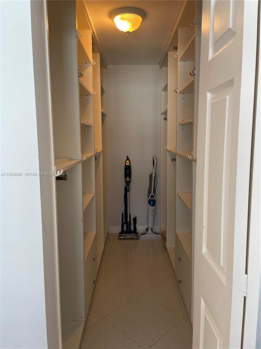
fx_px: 261
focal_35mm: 26
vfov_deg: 67.3
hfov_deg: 53.1
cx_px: 130
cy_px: 174
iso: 80
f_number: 1.6
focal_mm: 4.2
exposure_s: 1/120
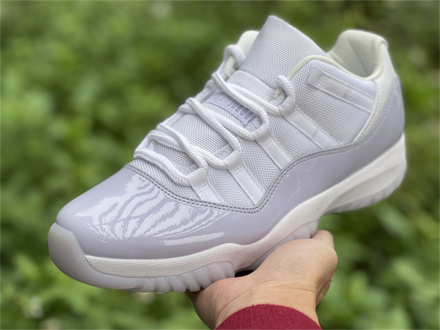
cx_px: 220
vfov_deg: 22.9
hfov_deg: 30.3
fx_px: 813
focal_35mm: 64
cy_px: 165
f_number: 2.2
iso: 25
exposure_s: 1/170
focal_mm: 7.5
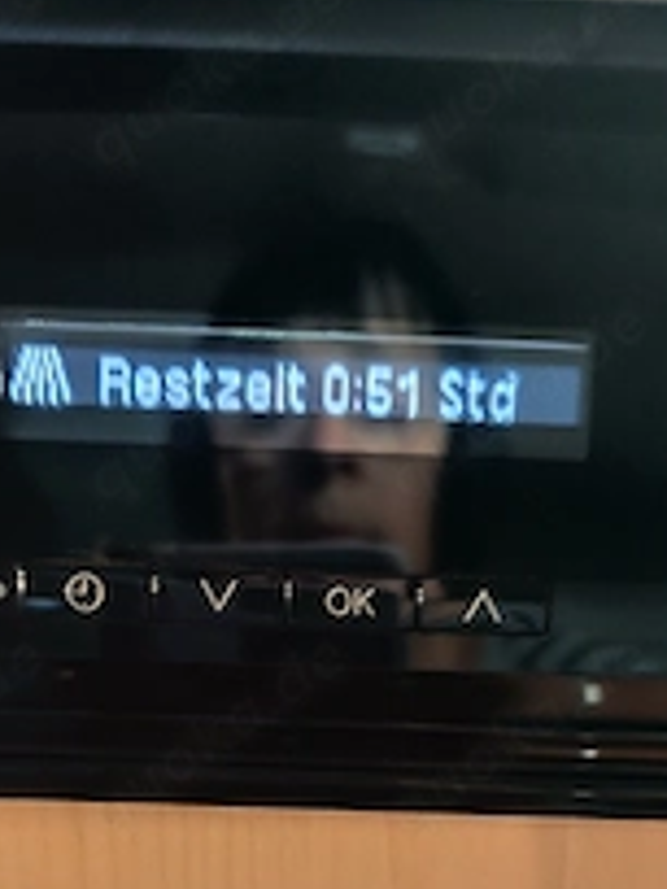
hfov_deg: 32.1
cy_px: 802
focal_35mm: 45
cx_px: 375
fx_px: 1156
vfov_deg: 39.1
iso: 3200
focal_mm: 6.19
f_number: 1.65
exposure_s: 1/14.3
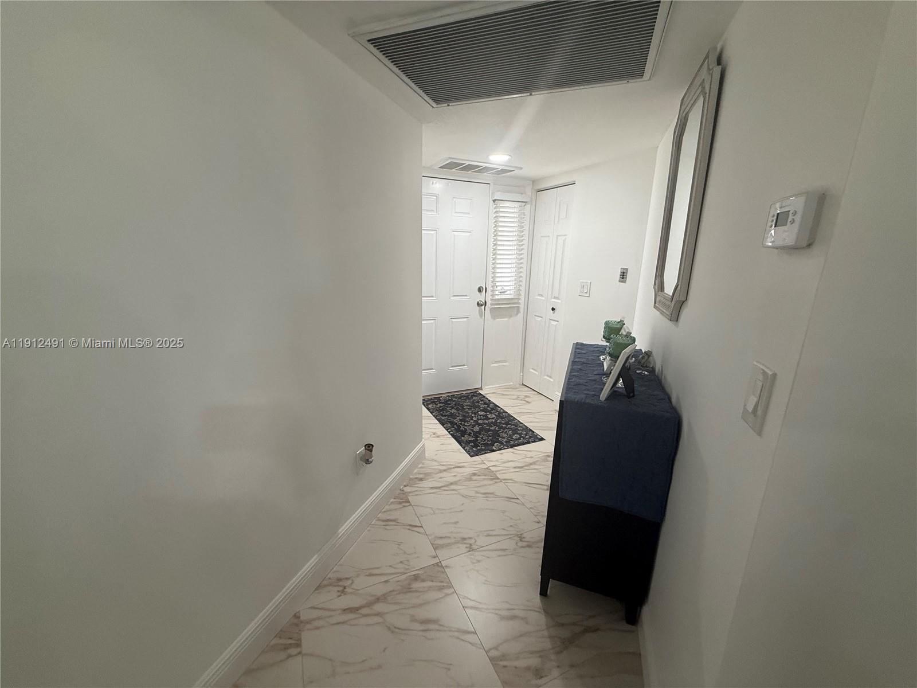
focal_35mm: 14
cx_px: 458
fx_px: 371
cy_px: 344
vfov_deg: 85.7
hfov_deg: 102.1
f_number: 2.2
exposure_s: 1/120
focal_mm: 2.22
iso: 200
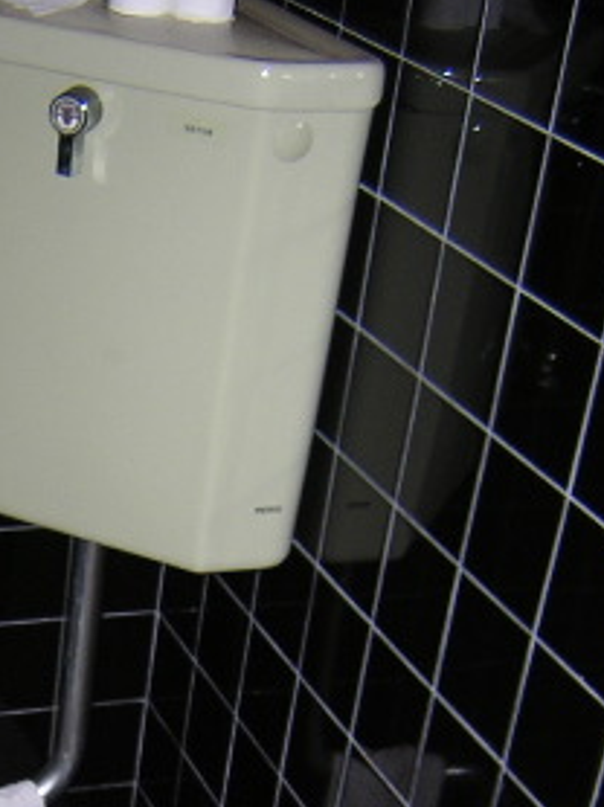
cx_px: -52
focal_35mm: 83
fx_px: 1934
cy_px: 761
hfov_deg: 17.2
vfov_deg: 22.9
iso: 100
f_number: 2.6
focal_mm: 4.7
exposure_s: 1/60.1
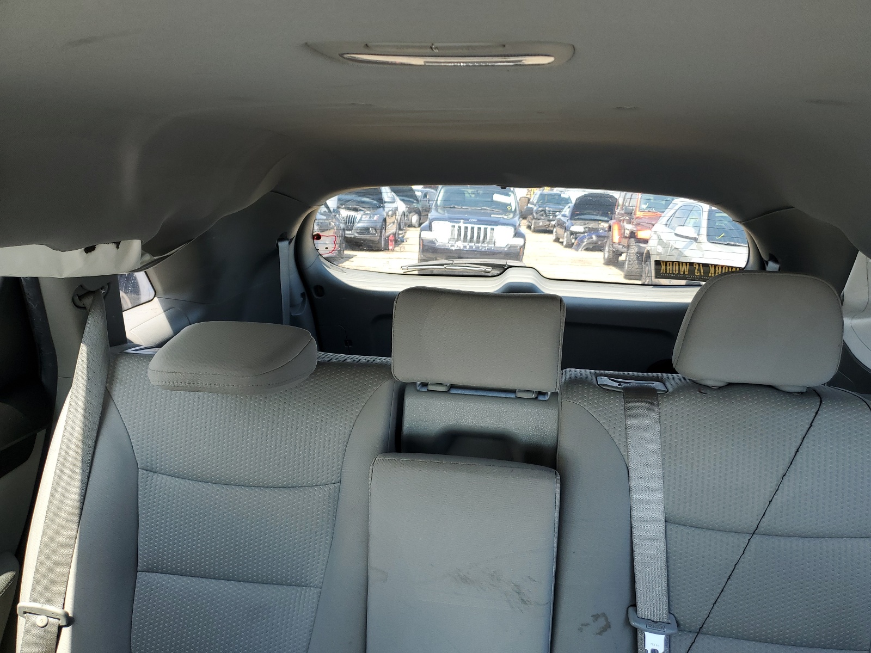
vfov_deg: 53.1
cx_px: 436
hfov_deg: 67.3
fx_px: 654
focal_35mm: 26
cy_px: 326
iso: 50
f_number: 1.5
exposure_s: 1/135
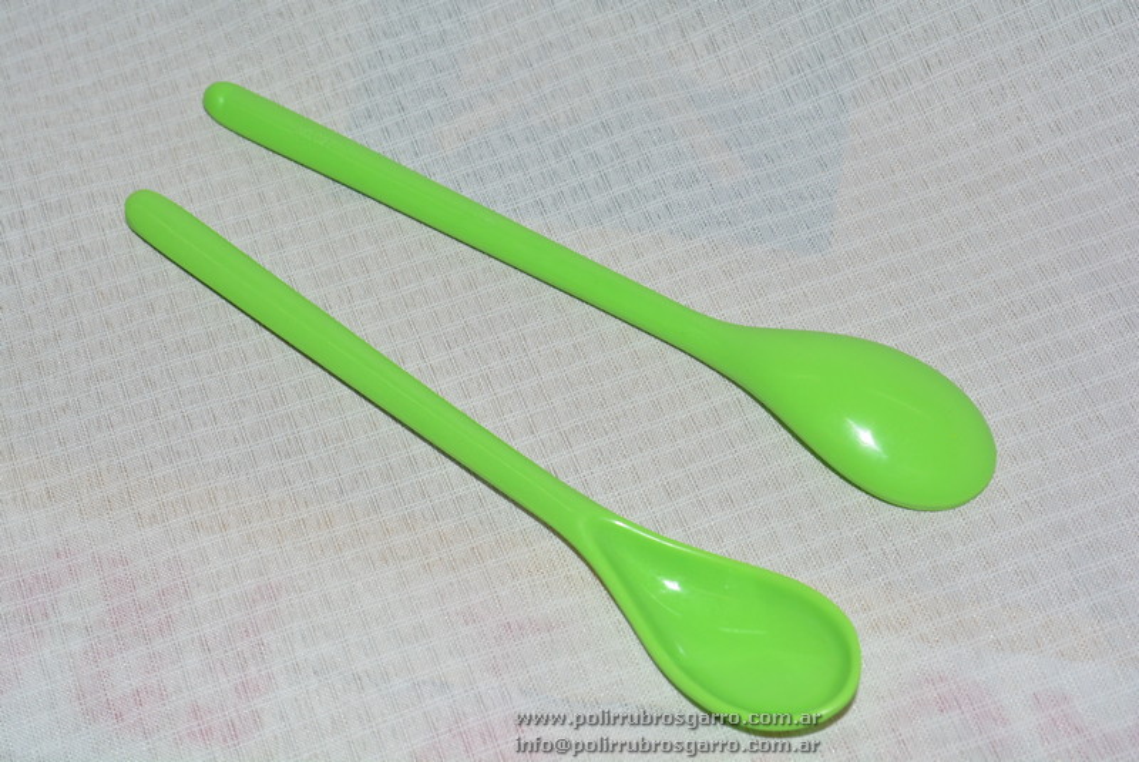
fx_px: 2280
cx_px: 570
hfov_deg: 28.0
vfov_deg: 19.0
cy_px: 381
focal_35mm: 72
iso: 800
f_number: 8
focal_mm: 48
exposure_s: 1/200
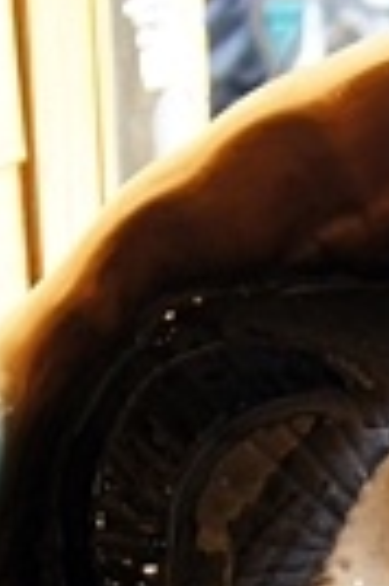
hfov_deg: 4.8
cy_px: 1356
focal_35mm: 283
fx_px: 4598
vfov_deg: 6.9
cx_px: 662
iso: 250
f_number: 4
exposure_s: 1/50
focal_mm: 28
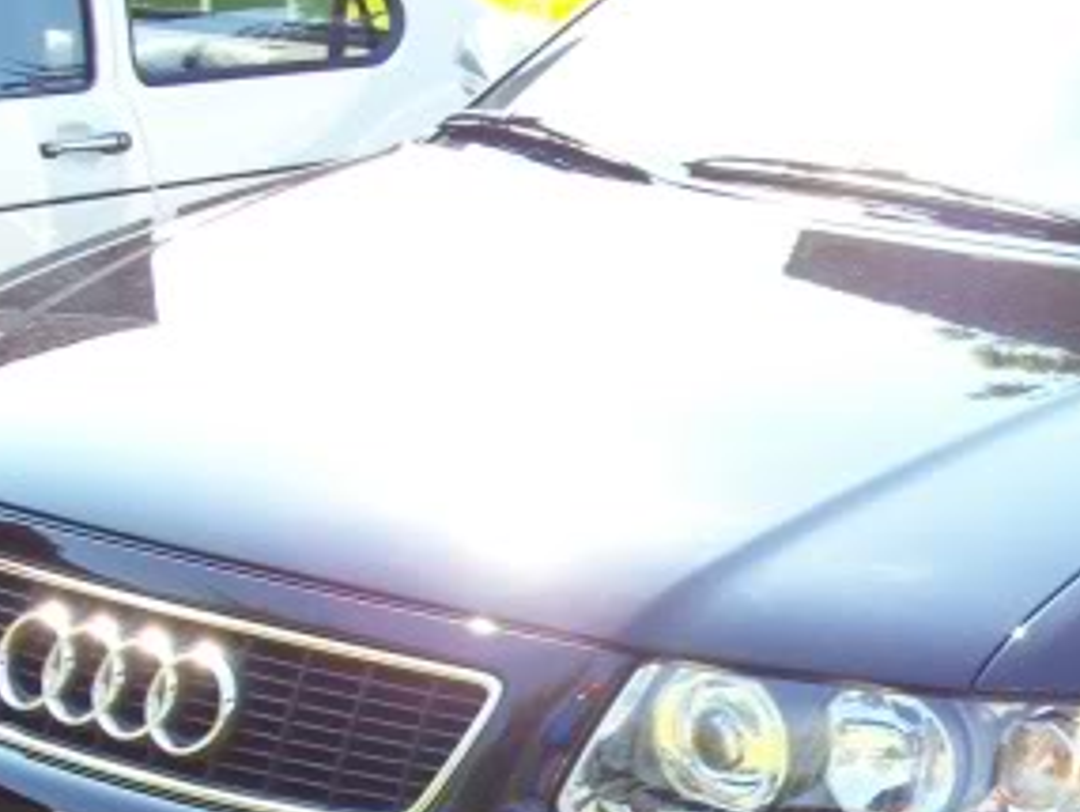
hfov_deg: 20.2
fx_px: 2966
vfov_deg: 15.3
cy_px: 789
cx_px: 993
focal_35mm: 95
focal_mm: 5.7
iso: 80
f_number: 2.9
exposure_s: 1/153
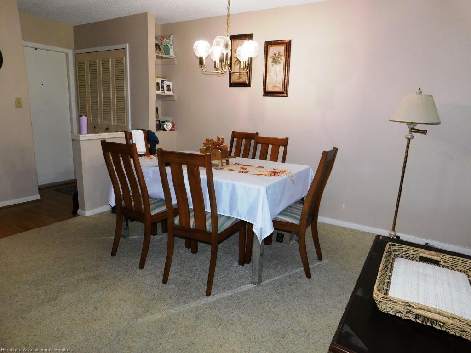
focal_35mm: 23
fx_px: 313
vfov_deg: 58.9
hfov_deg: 73.9
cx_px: 236
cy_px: 176
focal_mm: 4
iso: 200
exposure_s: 1/30
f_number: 3
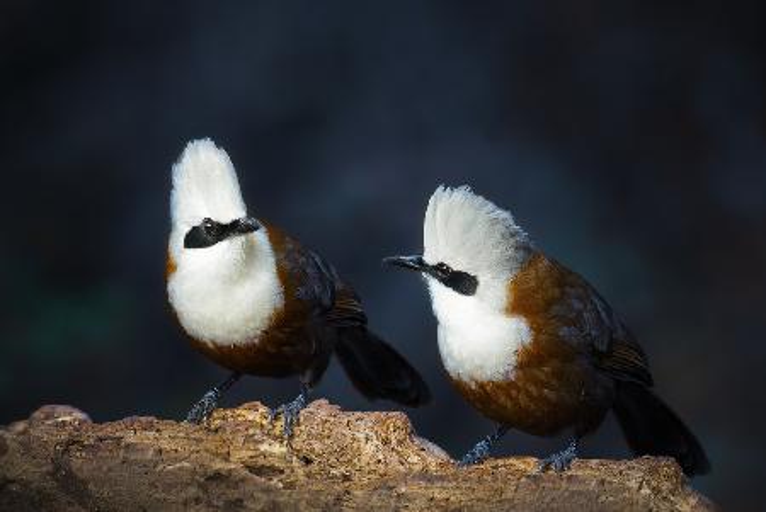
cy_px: 256
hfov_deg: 4.1
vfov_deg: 2.8
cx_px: 383
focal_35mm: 500
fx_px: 10649
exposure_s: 1/200
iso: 2000
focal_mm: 500
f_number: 6.3
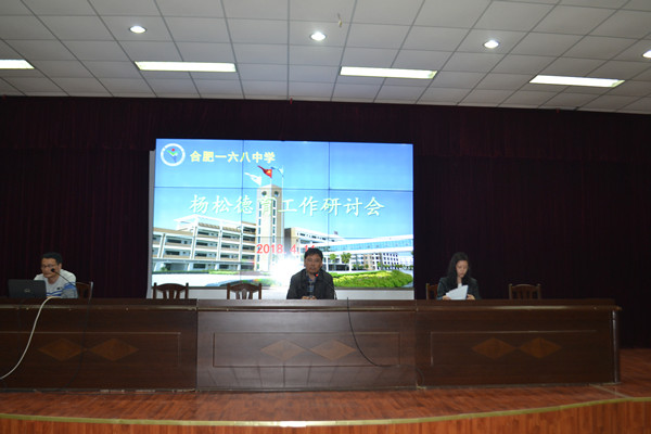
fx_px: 542
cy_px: 217
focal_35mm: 30
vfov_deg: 43.6
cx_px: 326
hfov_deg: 61.9
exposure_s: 1/60
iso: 640
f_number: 3.8
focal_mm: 20
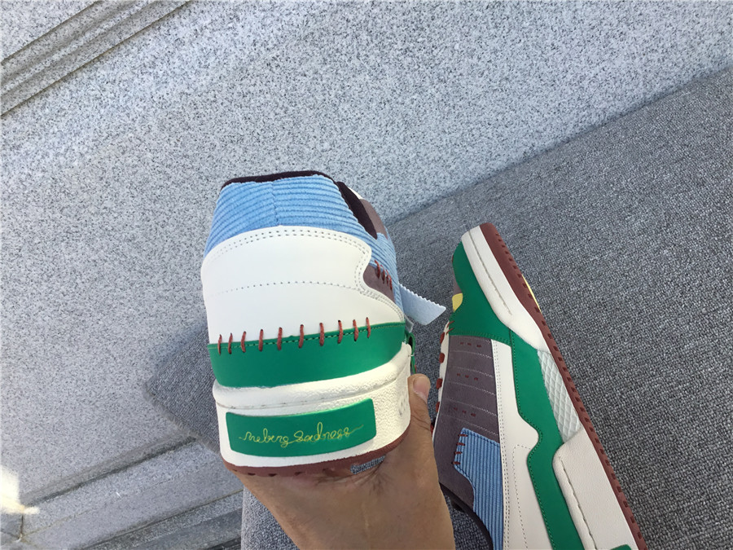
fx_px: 656
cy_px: 275
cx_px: 366
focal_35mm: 31
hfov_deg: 58.4
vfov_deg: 45.4
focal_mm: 3.3
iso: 25
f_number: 2.4
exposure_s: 1/604
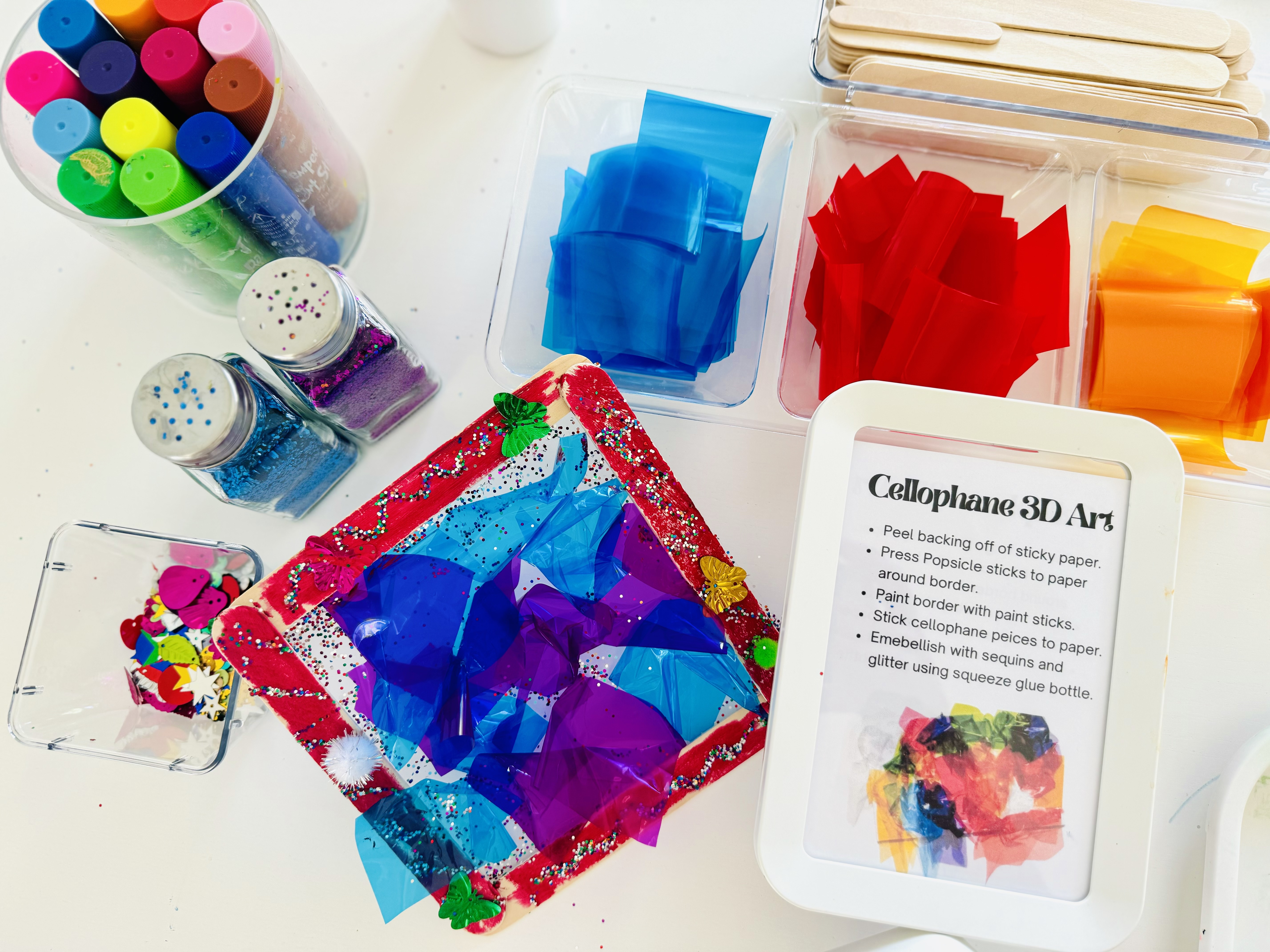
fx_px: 881
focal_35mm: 24
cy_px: 476
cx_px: 635
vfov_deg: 56.8
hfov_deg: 71.6
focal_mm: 6.76
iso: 80
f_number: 1.78
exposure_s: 1/121
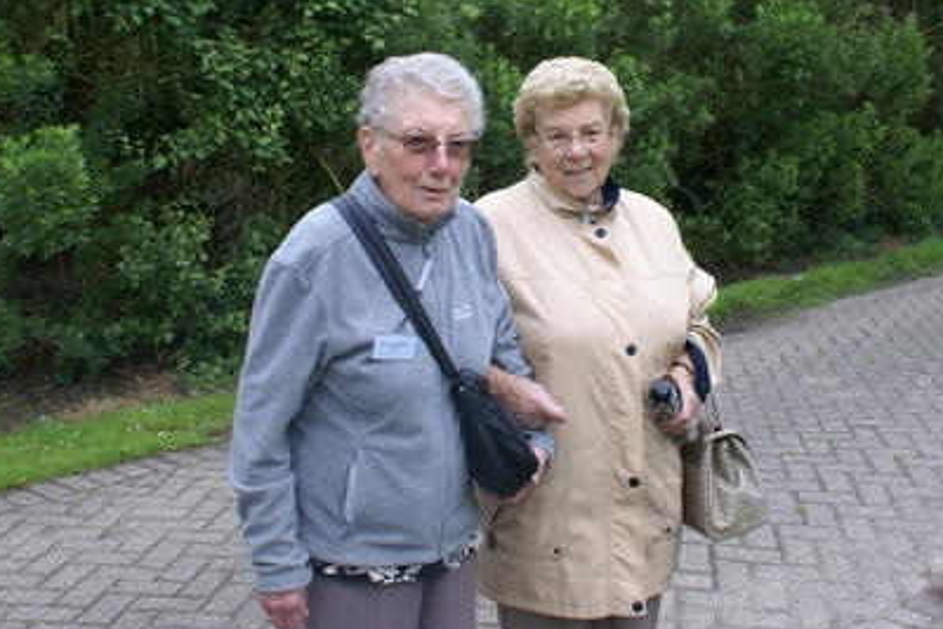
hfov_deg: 43.4
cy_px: 186
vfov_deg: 29.6
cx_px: 563
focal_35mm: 45
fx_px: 1179
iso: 100
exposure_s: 1/60
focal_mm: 20
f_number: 6.3
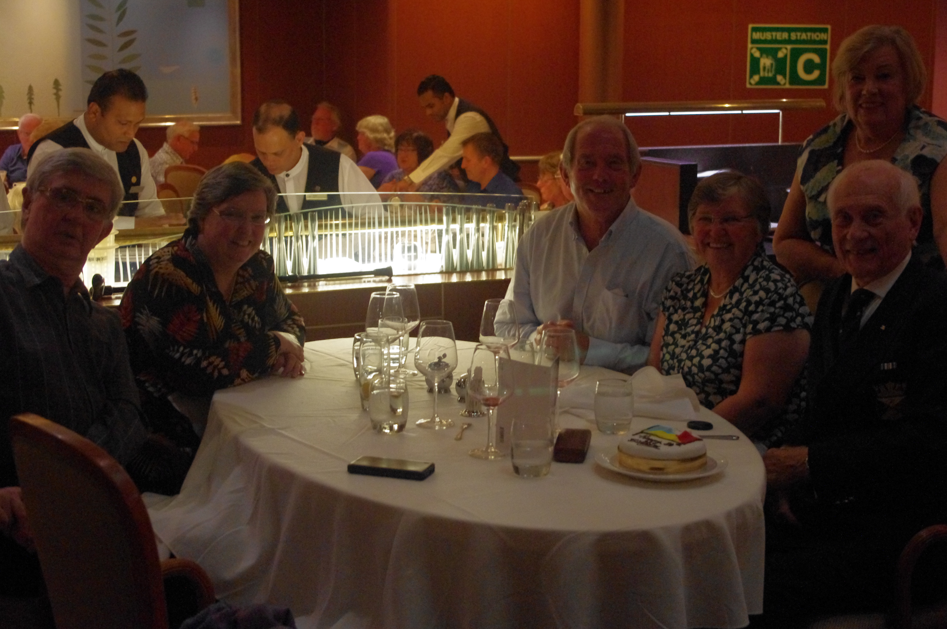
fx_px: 1576
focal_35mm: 60
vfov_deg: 22.6
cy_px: 314
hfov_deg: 33.4
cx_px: 474
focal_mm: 40
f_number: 4.5
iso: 3200
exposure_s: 1/80
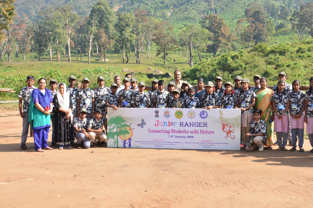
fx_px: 361
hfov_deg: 46.4
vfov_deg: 31.9
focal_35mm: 42
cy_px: 79
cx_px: 198
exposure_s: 1/250
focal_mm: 21
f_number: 9
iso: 400
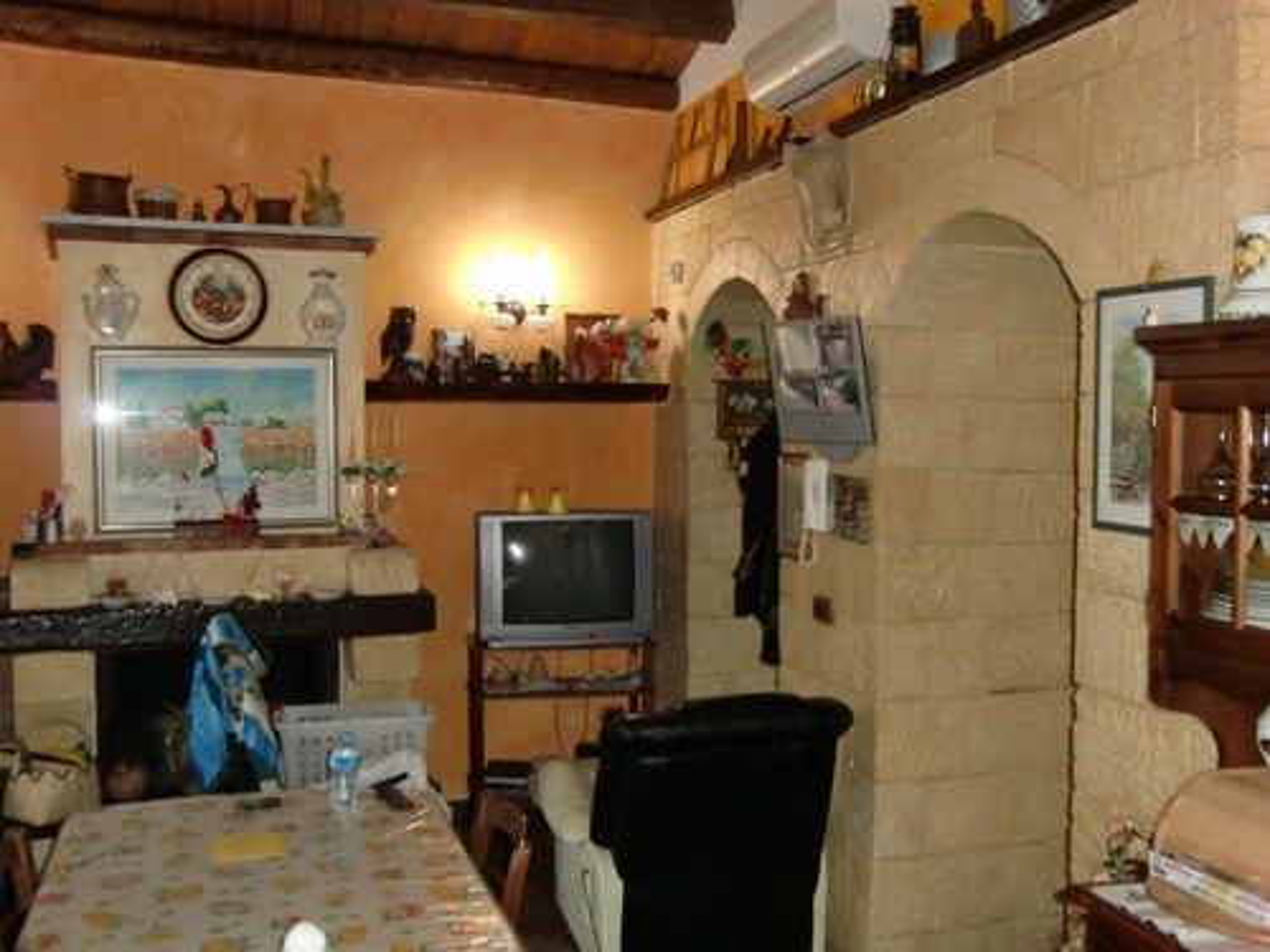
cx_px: 635
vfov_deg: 41.8
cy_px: 476
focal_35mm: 34
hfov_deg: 54.0
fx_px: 1247
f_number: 3.6
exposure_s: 1/40
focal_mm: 6.1
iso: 400
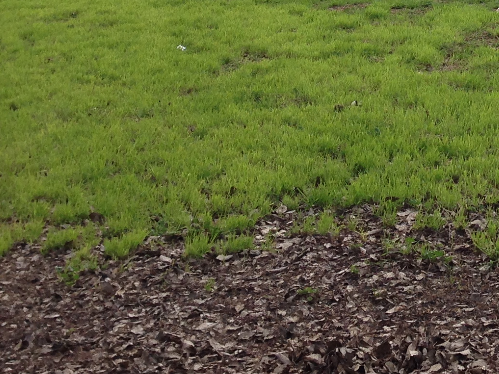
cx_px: 497
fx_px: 1499
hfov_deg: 18.4
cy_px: -144
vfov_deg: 13.6
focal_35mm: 104
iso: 50
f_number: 2.4
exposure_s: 1/138
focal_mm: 4.12
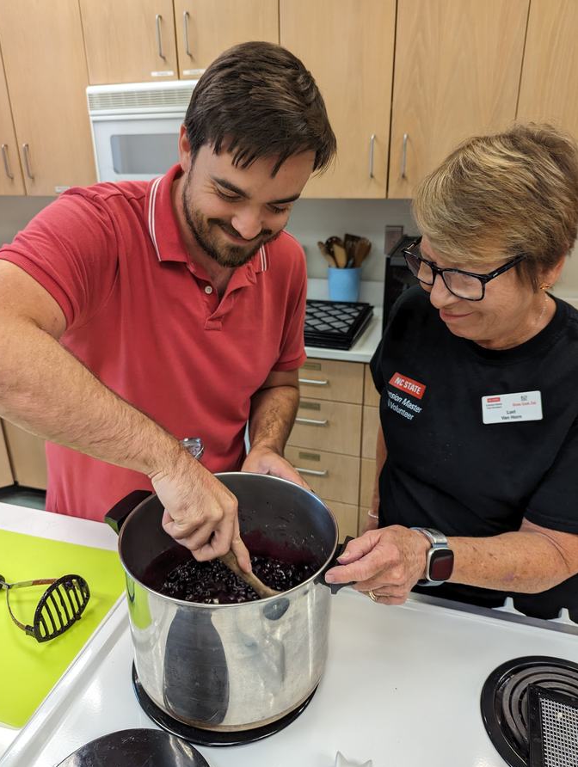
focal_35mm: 25
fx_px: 555
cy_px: 372
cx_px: 278
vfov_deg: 69.3
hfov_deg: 55.0
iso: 355
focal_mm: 6.81
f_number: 1.85
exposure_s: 1/196
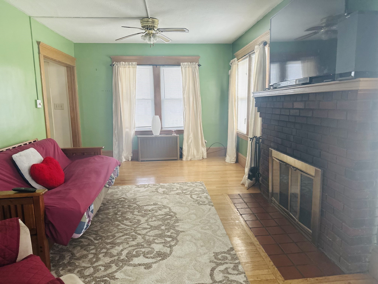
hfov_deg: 71.6
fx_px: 262
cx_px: 189
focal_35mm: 24
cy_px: 142
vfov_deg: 56.8
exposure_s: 1/60
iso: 400
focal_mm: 6.86
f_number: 1.78
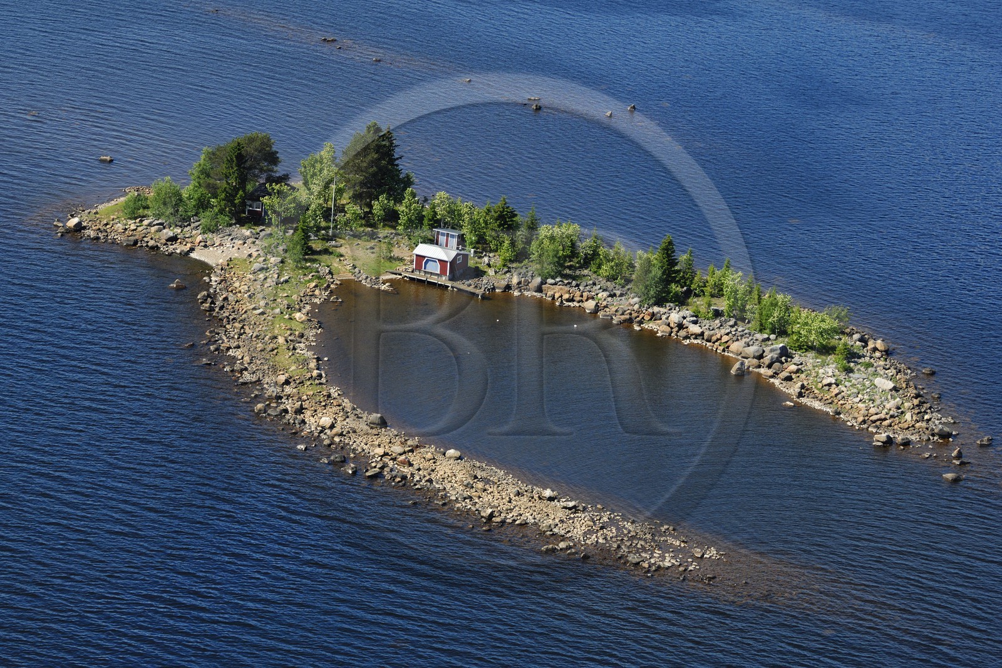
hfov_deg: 15.9
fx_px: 3590
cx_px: 501
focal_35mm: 129
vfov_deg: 10.6
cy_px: 334
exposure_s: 1/1000
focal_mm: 86
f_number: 2.8
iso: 100
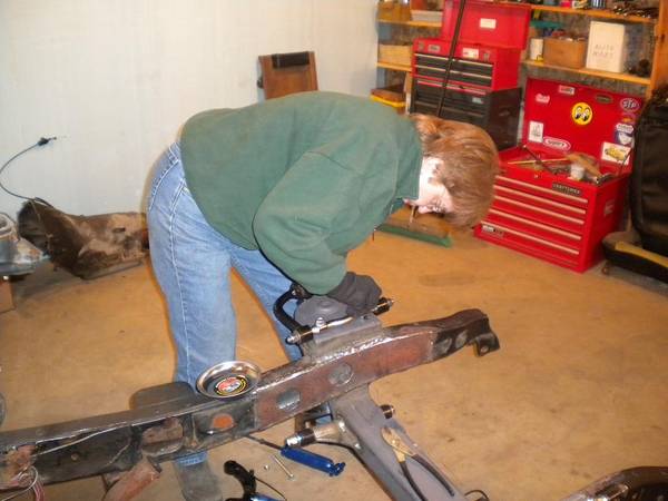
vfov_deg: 40.7
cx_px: 334
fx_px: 675
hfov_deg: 52.6
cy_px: 250
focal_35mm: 35
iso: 400
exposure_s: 1/30
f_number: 3.1
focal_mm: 6.3
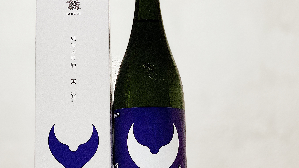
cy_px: 85
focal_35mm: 84
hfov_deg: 25.2
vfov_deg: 14.4
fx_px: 666
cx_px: 110
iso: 80
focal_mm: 6
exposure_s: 1/98
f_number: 2.4
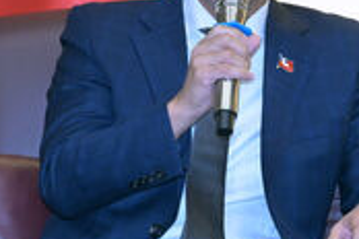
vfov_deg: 3.3
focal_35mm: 414
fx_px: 4128
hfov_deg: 5.0
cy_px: 122
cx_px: 219
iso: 2500
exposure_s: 1/100
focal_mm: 120
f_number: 5.6
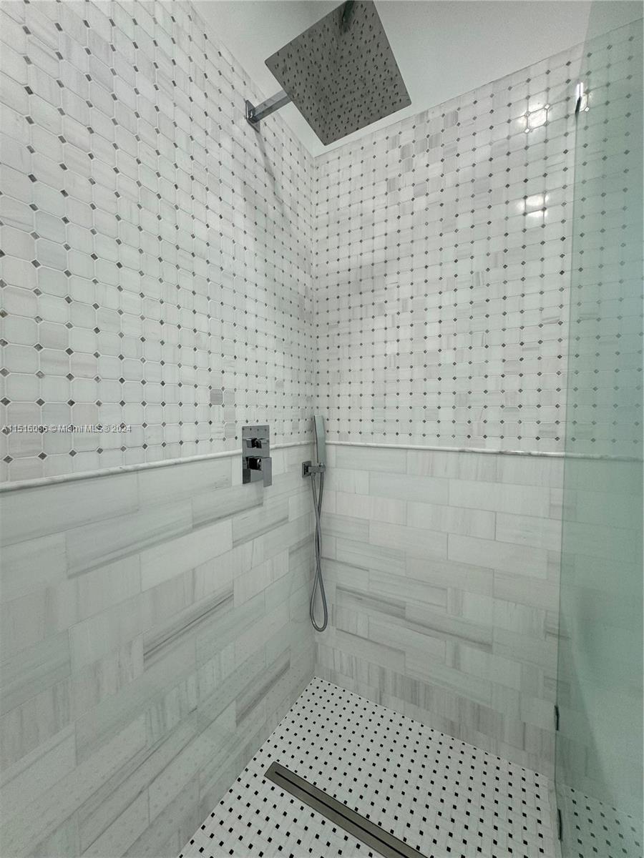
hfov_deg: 85.7
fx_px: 347
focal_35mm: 14
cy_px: 429
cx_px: 322
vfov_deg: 102.1
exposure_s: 1/120
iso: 64
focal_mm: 2.22
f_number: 2.2
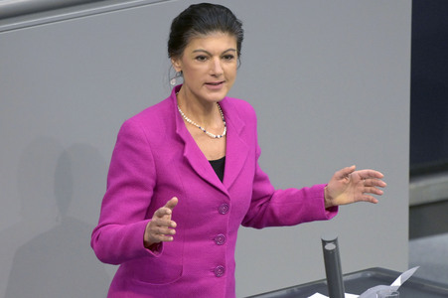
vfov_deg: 3.3
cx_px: 224
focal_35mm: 420
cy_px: 149
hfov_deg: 4.9
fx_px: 5223
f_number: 5.6
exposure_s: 1/500
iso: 8000
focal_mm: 420
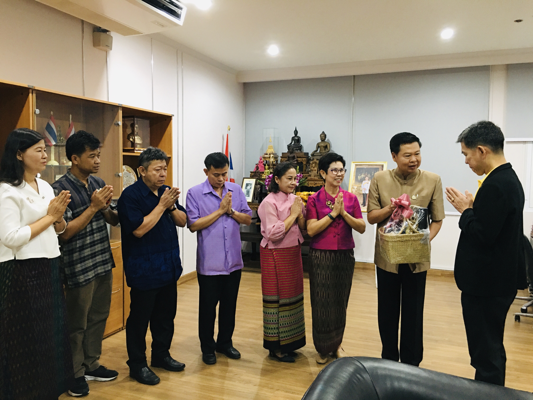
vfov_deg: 48.2
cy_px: 200
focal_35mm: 29
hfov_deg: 61.7
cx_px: 266
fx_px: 447
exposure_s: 1/8
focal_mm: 4.15
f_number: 2.2
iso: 100
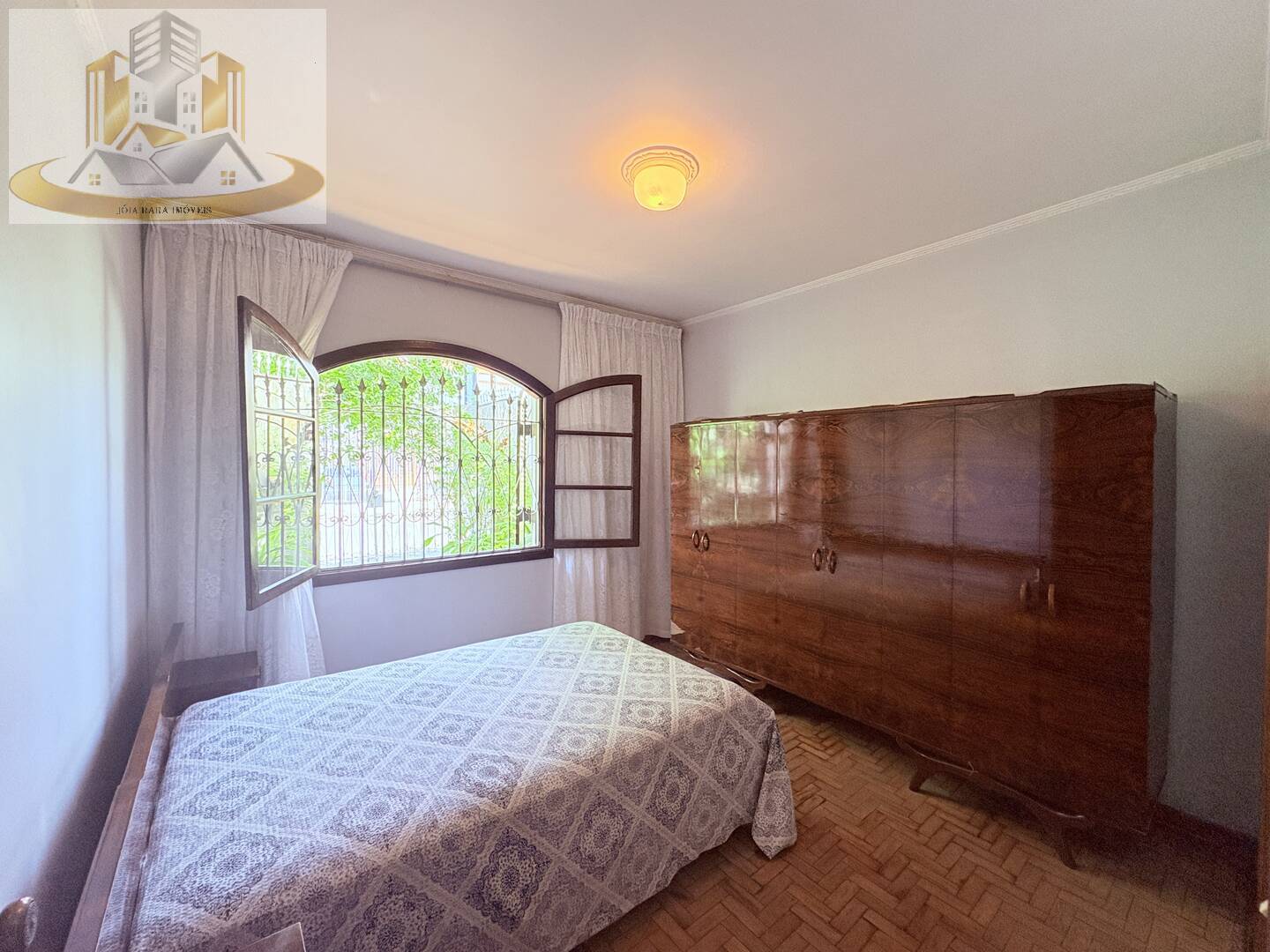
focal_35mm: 14
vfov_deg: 85.7
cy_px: 476
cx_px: 635
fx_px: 514
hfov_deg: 102.1
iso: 400
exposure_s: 1/120
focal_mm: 2.22
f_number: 2.2
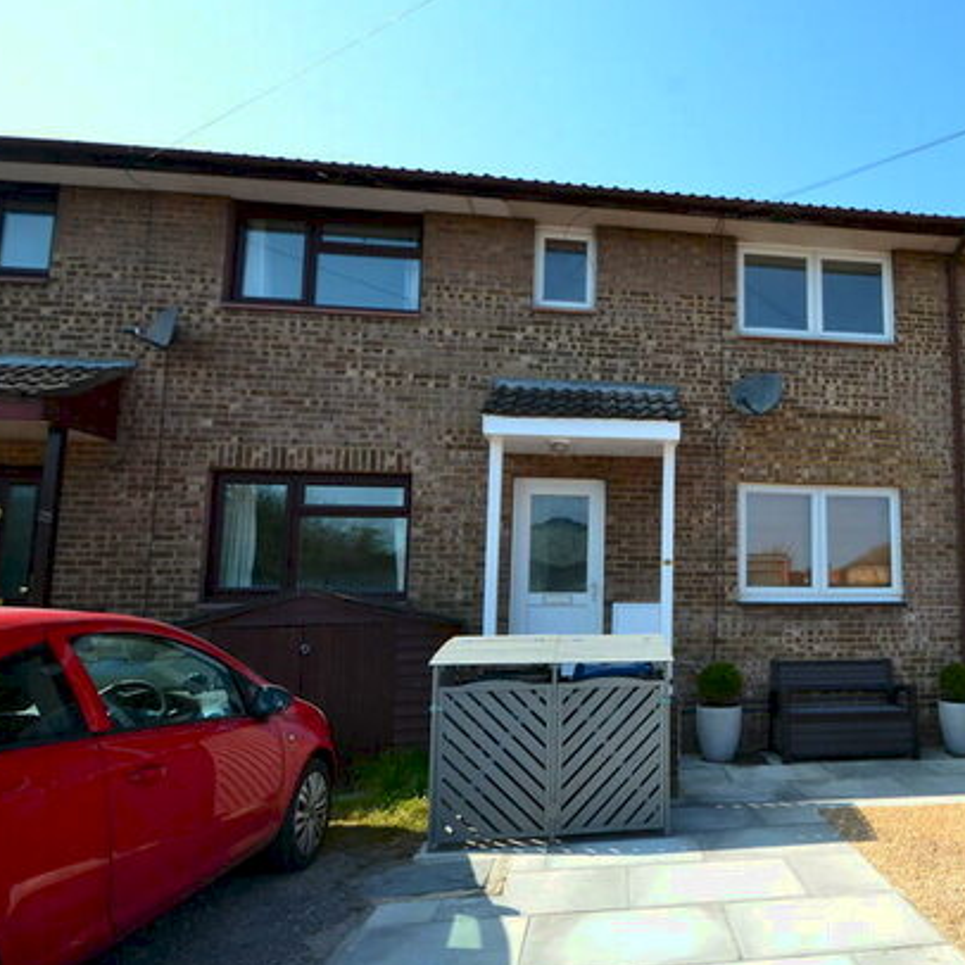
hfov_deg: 65.5
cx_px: 720
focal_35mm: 22
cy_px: 526
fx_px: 694
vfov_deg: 69.5
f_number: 10
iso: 400
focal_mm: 10
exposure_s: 1/320
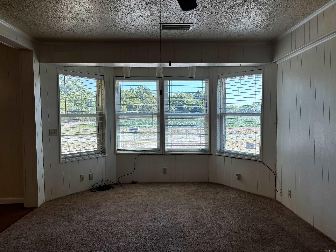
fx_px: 252
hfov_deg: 67.3
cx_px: 168
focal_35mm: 26
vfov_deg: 53.1
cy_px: 126
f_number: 1.6
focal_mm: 5.96
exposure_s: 1/230
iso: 40
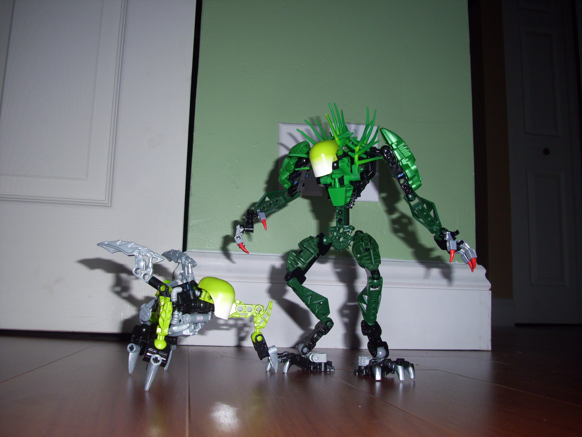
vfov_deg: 41.8
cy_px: 218
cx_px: 291
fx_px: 572
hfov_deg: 54.0
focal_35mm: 34
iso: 80
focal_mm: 5.7
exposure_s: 1/40
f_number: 2.9
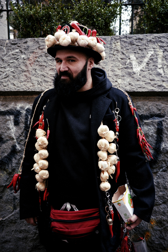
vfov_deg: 48.5
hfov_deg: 33.4
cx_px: 84
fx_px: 280
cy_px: 126
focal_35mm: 40
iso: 640
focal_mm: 26
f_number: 3.2
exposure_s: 1/160
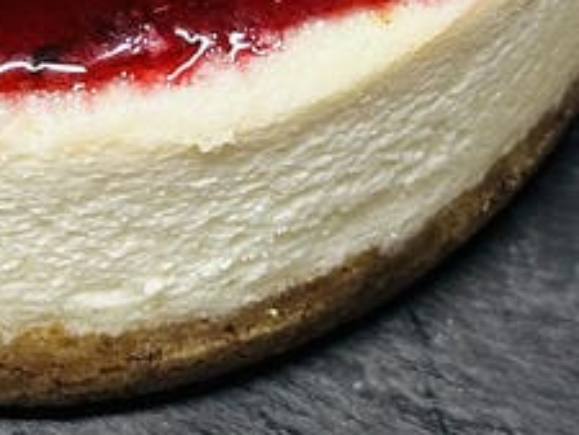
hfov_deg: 7.7
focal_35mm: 256
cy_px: -170
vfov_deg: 5.8
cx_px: 64
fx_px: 4284
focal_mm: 6.86
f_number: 1.78
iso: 100
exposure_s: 1/41
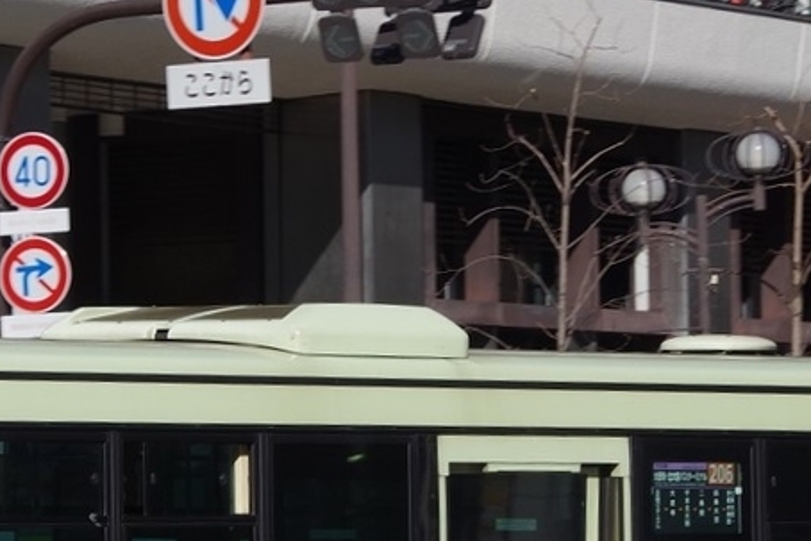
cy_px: 506
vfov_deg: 6.5
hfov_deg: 9.8
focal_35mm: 210
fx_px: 4739
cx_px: 222
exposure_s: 1/320
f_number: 11
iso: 200
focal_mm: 53
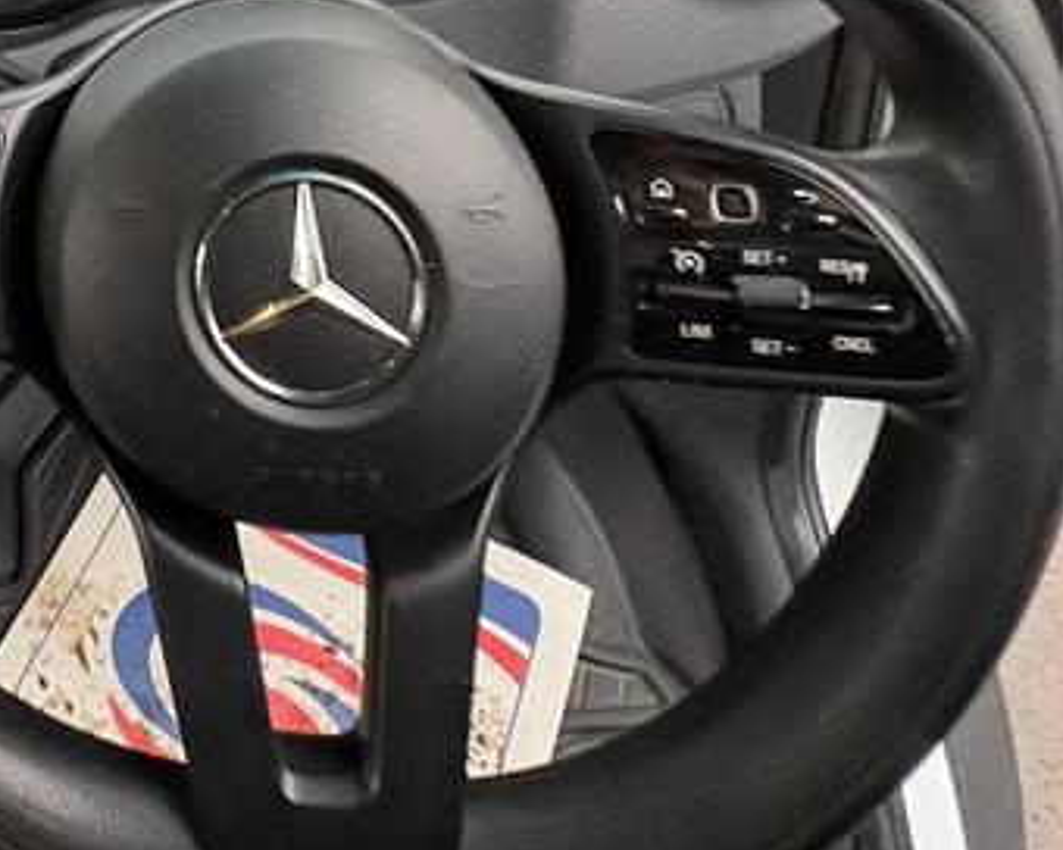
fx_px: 1133
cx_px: -31
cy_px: -141
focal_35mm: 36
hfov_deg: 42.4
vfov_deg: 34.1
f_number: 2.2
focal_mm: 2.22
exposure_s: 1/60
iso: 400
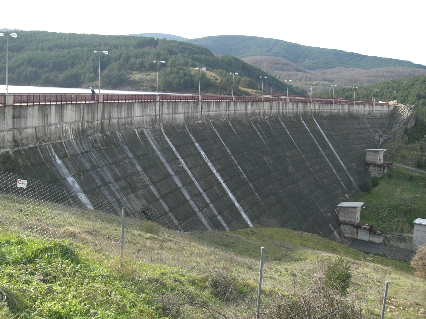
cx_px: 213
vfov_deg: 37.7
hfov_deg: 49.0
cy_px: 160
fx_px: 468
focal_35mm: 38
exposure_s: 1/320
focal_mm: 6.3
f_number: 3.1
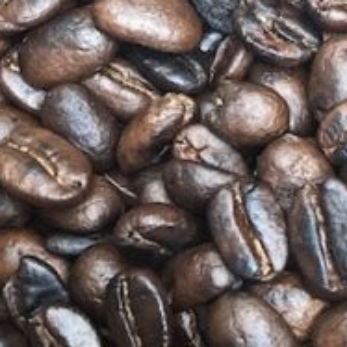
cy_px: 67
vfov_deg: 16.3
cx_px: 503
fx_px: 1202
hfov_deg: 15.3
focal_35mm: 106
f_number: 1.8
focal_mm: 3.99
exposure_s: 1/33
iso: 25
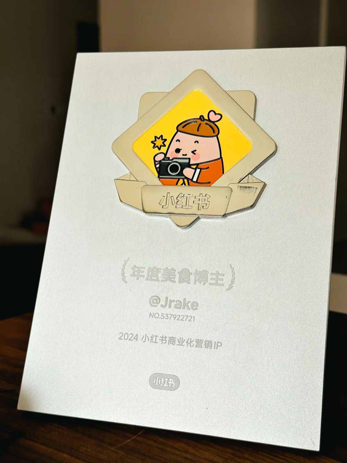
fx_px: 642
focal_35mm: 48
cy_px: 232
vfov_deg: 39.7
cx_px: 174
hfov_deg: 30.3
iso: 64
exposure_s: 1/810
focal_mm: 6.76
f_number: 1.78
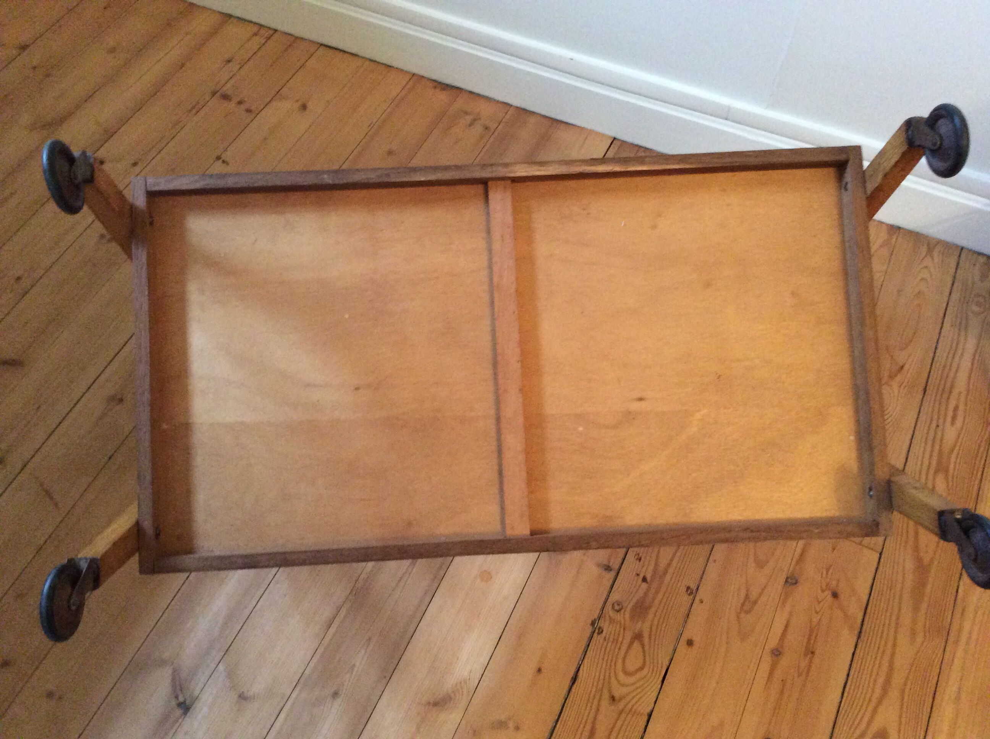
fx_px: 914
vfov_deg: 44.1
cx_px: 495
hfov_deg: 56.9
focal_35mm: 32
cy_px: 370
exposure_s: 1/20
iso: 320
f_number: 2.4
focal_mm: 3.3
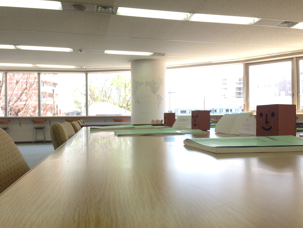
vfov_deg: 42.9
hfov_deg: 55.4
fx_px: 289
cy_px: 114
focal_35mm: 33
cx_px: 152
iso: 80
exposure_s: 1/120
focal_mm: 4.12
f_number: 2.4
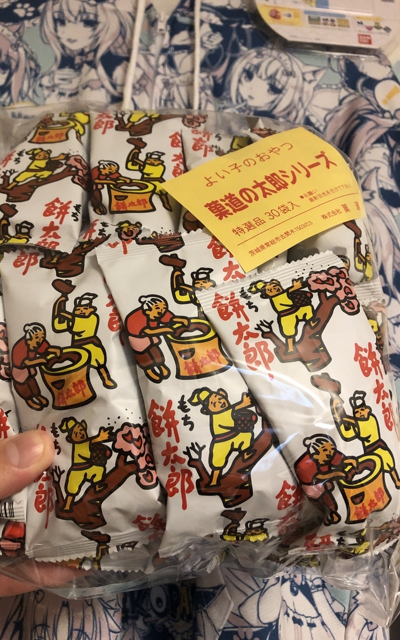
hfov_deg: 41.8
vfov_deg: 62.9
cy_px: 323
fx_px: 523
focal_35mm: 30
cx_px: 182
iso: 100
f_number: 1.8
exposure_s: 1/17
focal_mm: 3.99
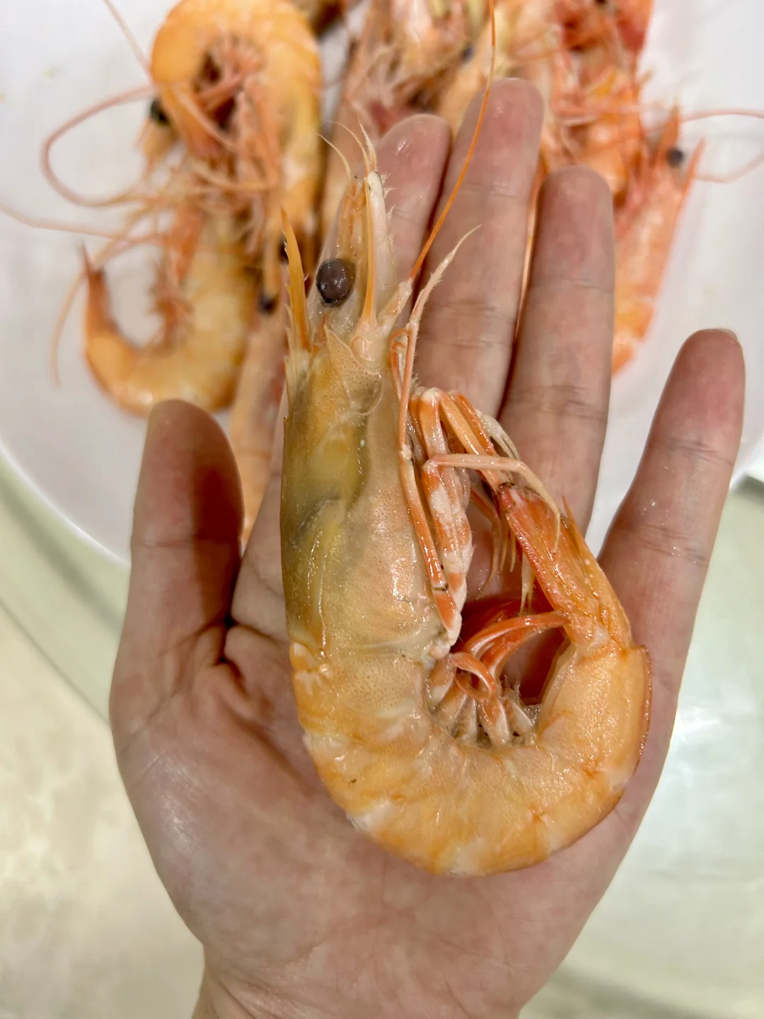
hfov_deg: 53.1
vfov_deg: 67.3
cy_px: 510
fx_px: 765
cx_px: 382
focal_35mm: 26
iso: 80
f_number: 1.5
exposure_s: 1/50
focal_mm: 5.7
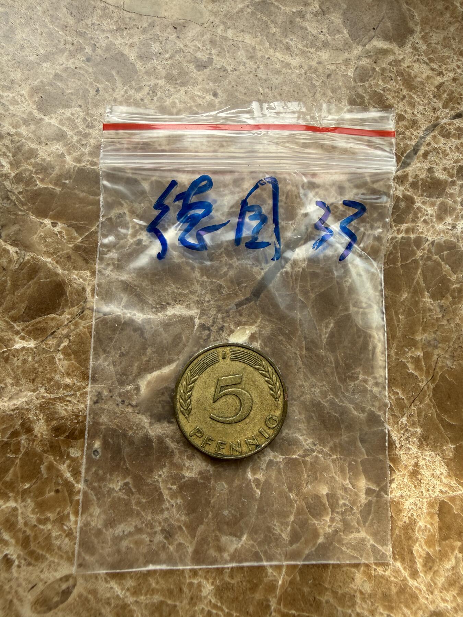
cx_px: 232
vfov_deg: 71.6
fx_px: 428
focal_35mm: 24
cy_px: 308
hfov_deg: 56.8
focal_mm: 2.22
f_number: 2.2
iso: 40
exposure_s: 1/171
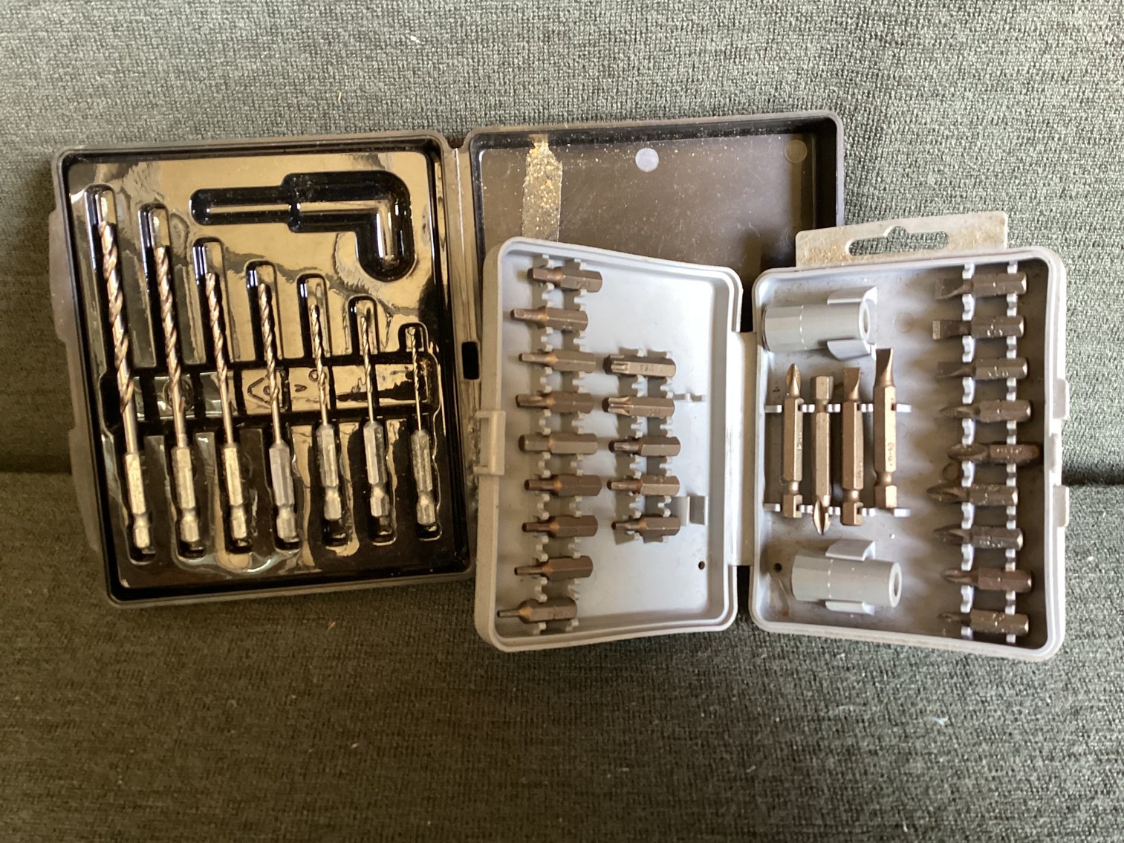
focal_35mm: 31
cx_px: 562
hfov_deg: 58.3
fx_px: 1007
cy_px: 422
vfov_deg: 45.4
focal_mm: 3.3
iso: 250
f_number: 2.4
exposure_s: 1/33
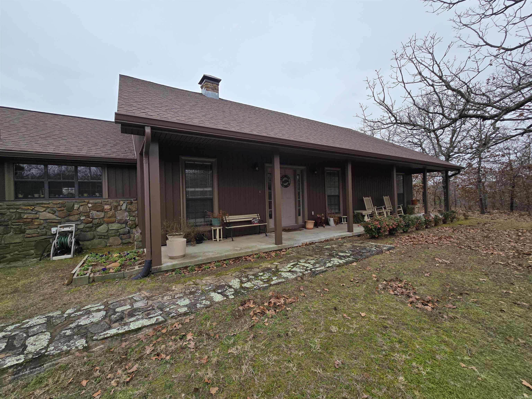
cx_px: 266
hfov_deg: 106.2
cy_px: 200
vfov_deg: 89.9
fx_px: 200
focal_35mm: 13
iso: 50
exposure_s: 1/1038
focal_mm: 2.2
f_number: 2.2
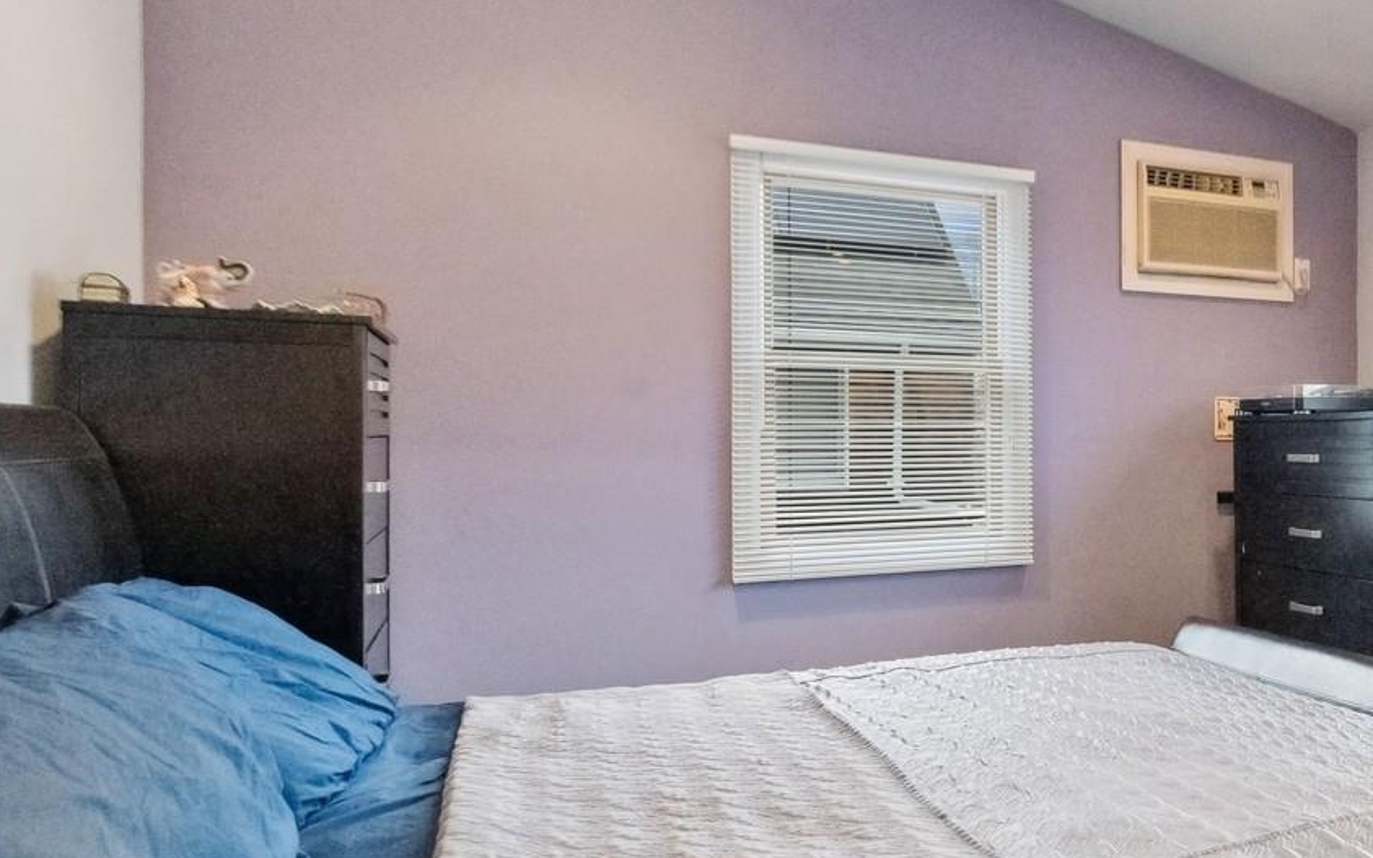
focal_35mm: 30
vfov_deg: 41.9
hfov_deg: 53.5
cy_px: 420
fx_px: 1121
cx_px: 1282
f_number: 8
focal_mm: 15.5
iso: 1800
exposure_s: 1/125
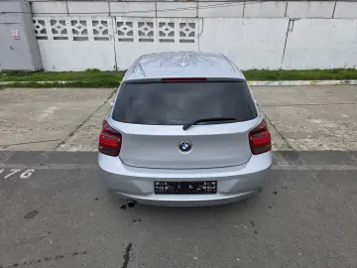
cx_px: 178
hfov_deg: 73.9
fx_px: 237
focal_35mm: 23
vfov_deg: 58.9
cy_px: 134
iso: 80
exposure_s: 1/4434
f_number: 1.7
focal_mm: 6.3
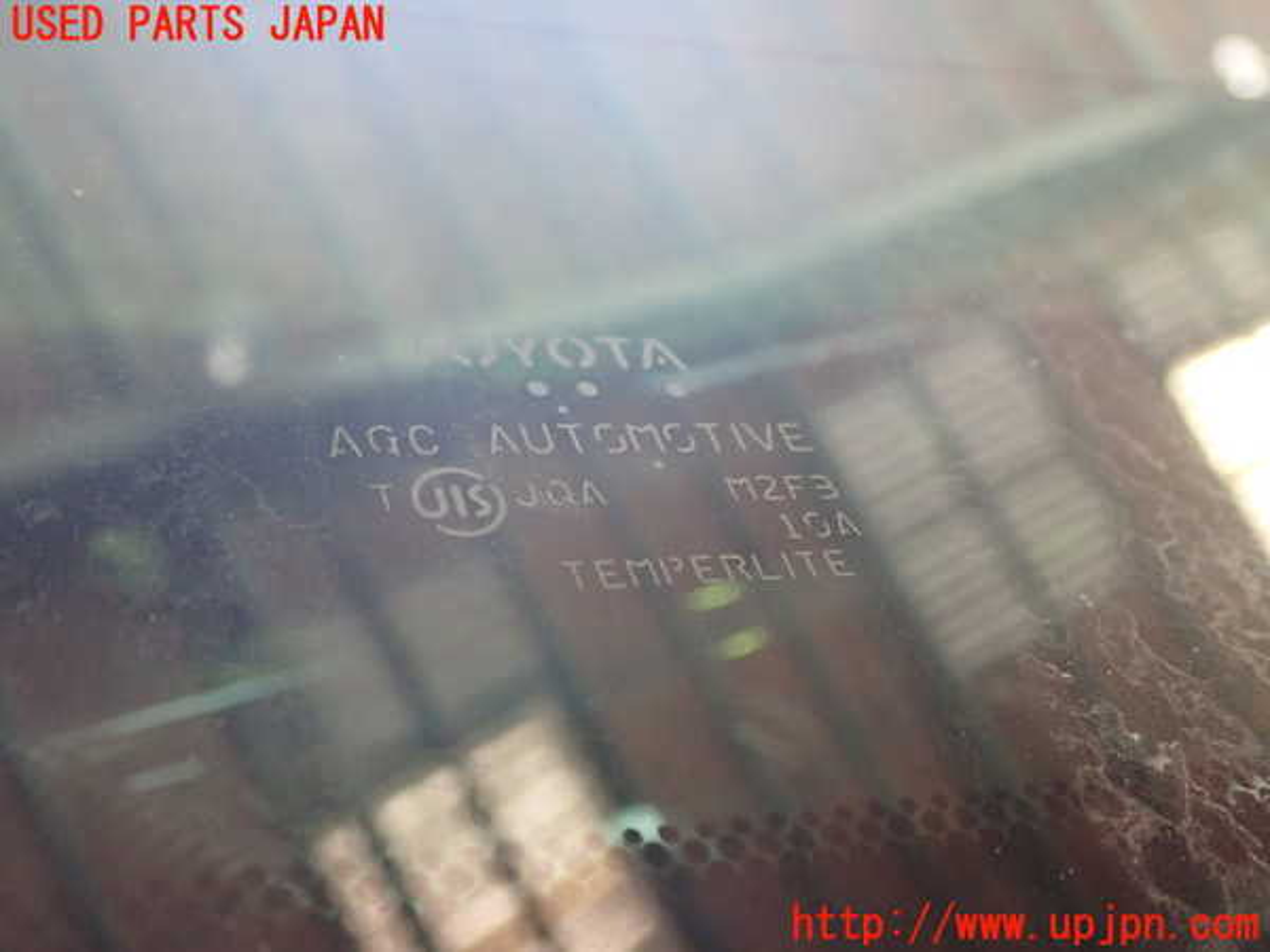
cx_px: 635
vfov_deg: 35.1
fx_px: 1504
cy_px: 476
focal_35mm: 41
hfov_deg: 45.8
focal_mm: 7.31
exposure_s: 1/25
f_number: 2.8
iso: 800
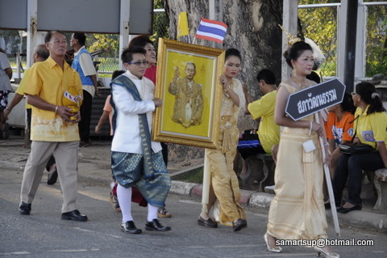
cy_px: 129
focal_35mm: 147
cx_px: 194
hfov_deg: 14.0
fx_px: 1579
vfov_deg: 9.3
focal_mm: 98
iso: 250
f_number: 6.3
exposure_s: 1/125
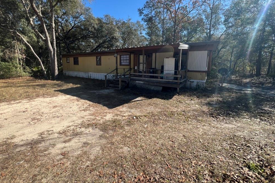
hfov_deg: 104.3
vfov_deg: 80.8
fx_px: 107
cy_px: 79
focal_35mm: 14
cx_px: 136
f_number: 1.8
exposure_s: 1/573
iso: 32
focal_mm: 1.57
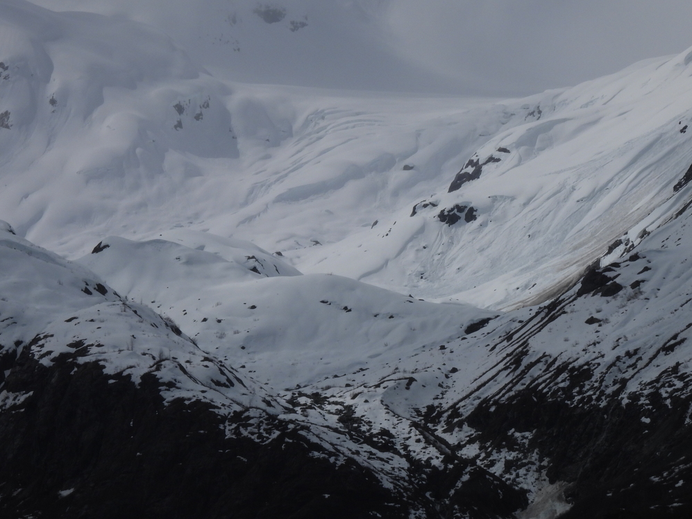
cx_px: 364
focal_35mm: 308
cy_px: 239
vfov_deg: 4.8
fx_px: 6158
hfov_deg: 6.4
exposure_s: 1/2000
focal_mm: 42.8
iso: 100
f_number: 8
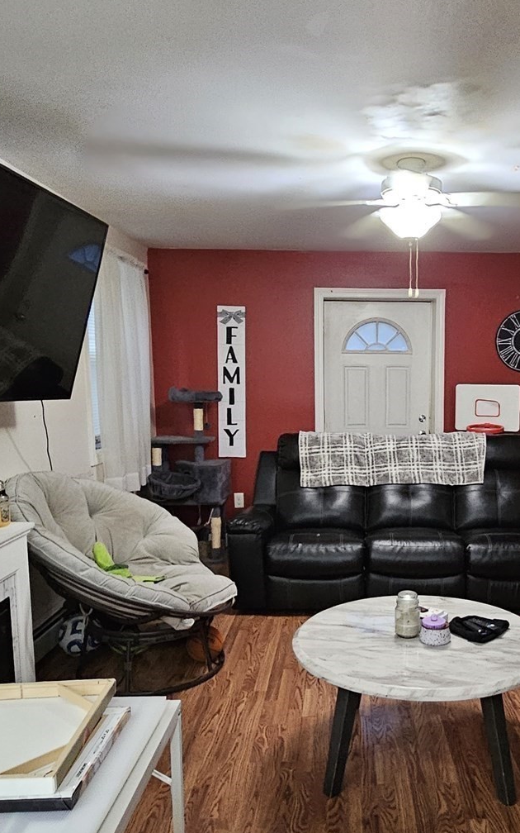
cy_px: 474
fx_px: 635
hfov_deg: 43.2
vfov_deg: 66.2
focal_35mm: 28
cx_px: 385
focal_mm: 2.2
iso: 800
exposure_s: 1/24
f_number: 2.2
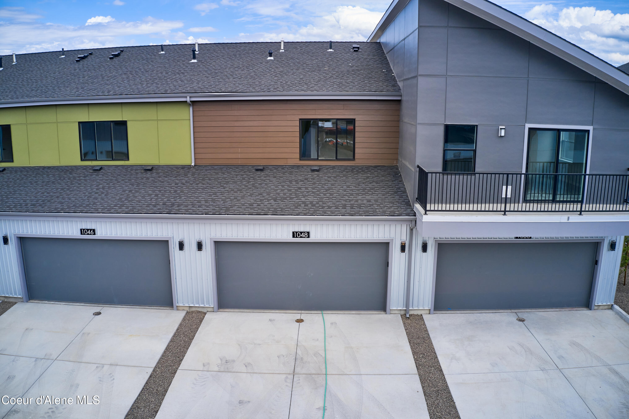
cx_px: 314
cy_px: 210
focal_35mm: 28
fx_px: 489
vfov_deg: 46.4
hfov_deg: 65.5
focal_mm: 10.26
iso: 100
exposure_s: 1/240
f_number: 5.6
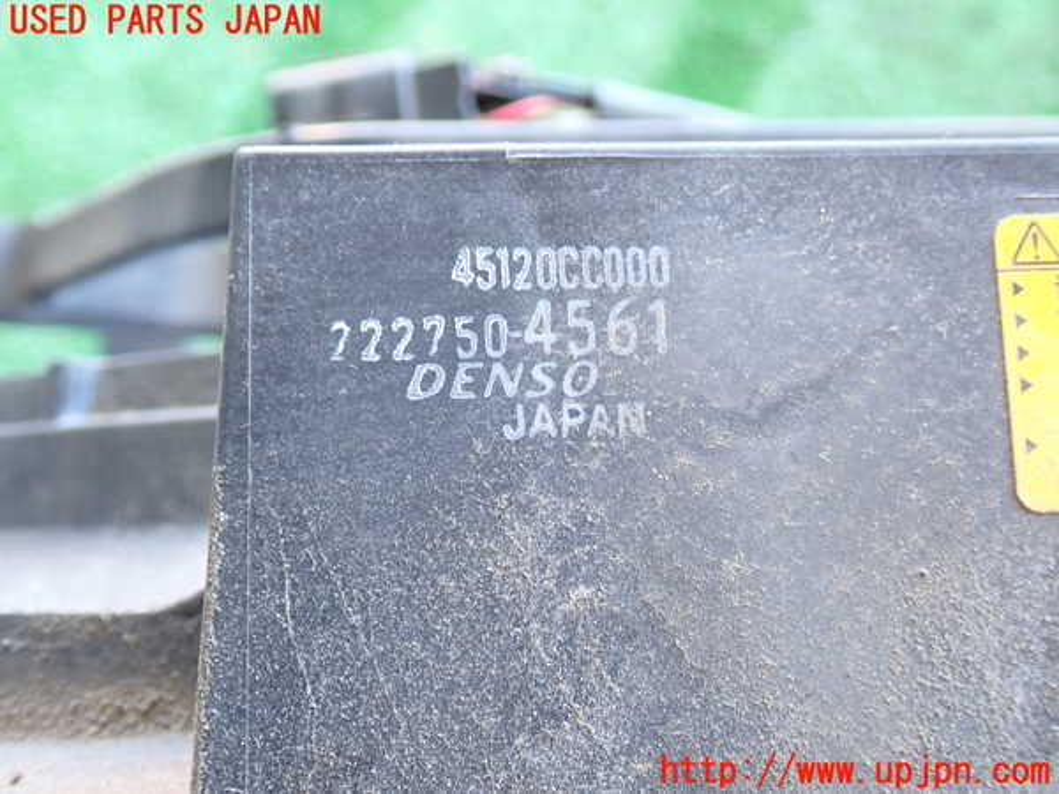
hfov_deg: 49.0
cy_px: 397
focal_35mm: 38
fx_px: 1163
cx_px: 530
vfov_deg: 37.7
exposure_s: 1/40
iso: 400
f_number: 2.7
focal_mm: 6.83
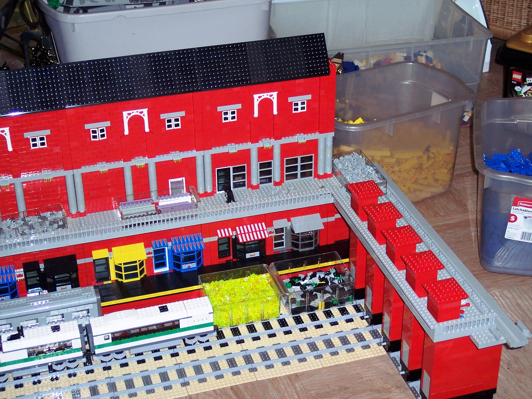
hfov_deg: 29.8
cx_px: 266
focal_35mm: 65
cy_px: 200
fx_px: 999
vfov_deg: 22.6
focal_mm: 13.3
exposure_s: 1/90
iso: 100
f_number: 3.4
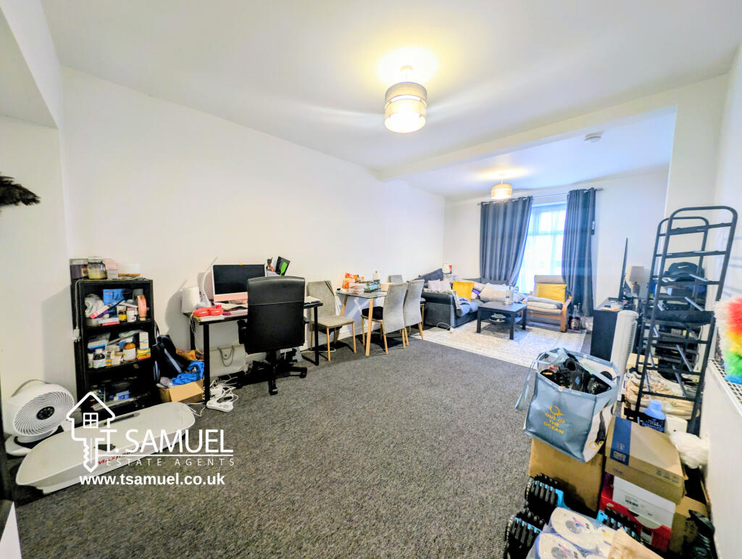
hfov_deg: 110.5
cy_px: 280
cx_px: 371
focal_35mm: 12
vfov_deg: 94.6
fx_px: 258
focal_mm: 2.23
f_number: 1.95
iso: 93
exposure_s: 1/15
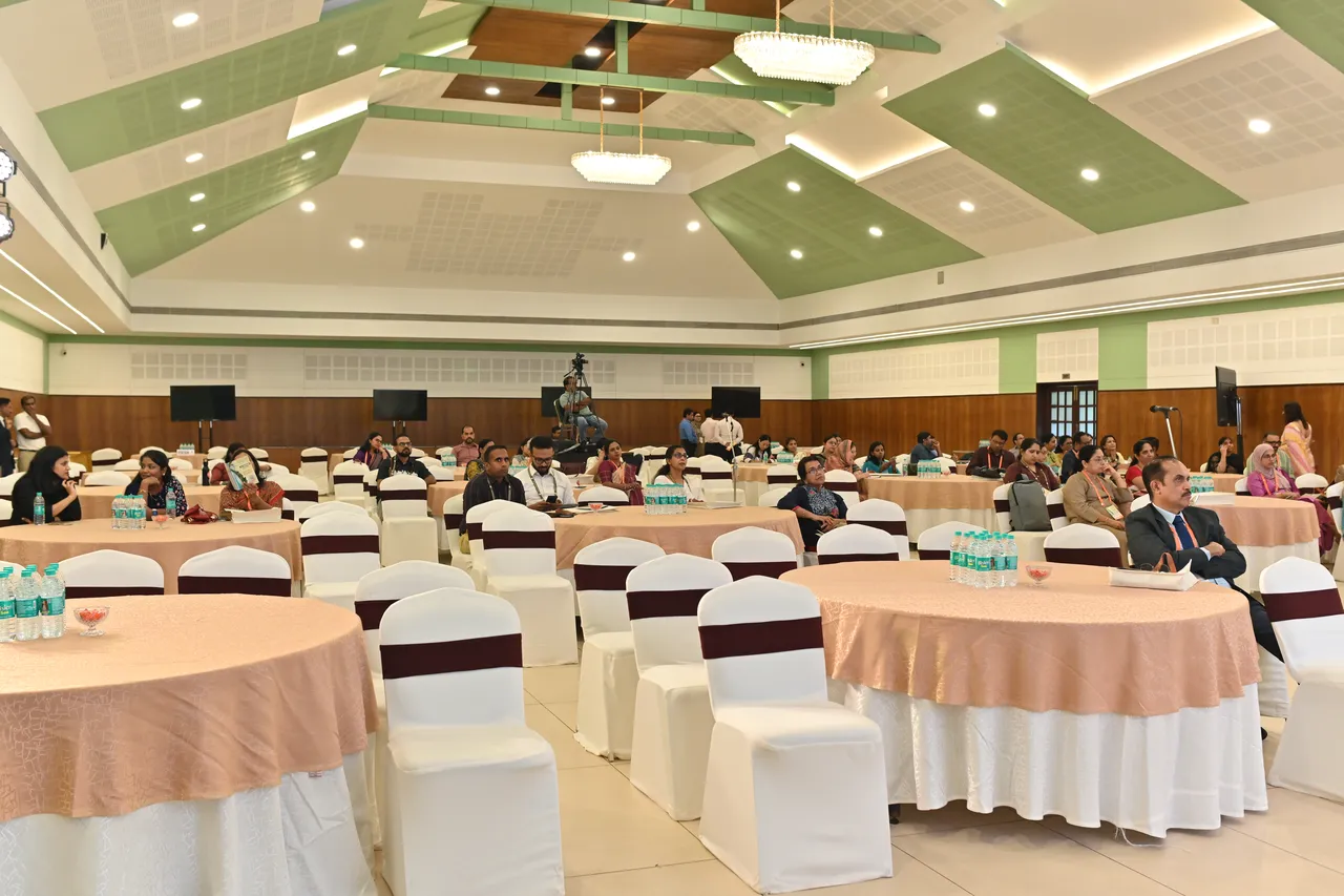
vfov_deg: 37.8
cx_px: 672
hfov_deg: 54.4
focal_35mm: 35
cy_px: 448
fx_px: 1306
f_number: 4.5
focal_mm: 35
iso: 800
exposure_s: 1/80
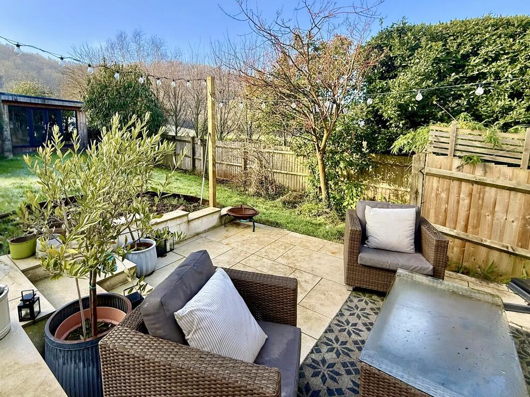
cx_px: 265
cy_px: 198
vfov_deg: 85.7
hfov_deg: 102.1
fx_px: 214
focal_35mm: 14
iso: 64
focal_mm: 2.22
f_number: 2.2
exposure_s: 1/413
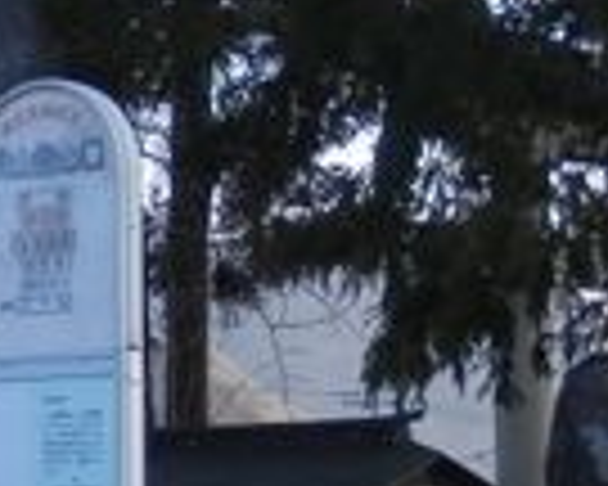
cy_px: 356
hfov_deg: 10.9
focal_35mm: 174
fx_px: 3131
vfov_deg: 8.9
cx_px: -108
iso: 80
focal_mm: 5.5
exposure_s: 1/160
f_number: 3.3
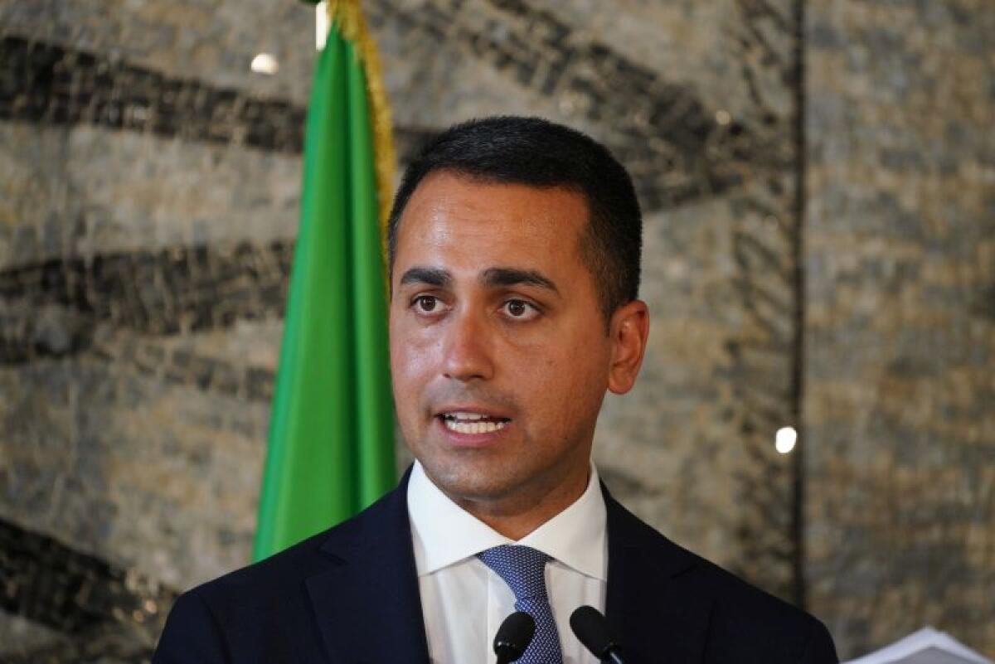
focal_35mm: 370
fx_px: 10230
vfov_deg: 3.7
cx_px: 498
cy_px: 332
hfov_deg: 5.6
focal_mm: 370
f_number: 5.6
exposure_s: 1/250
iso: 4000
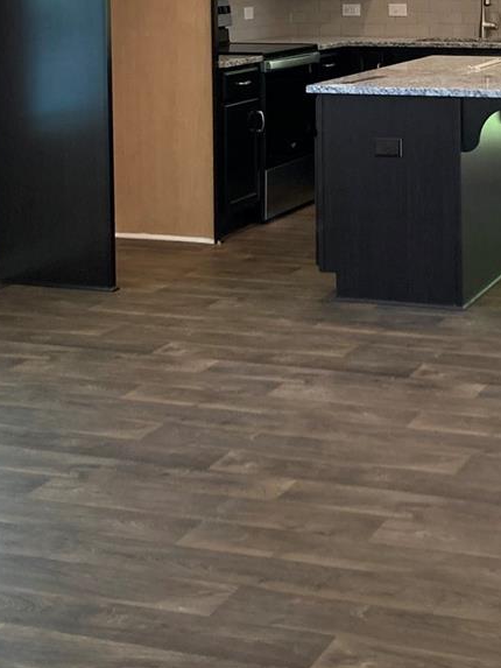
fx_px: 1447
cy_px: 17
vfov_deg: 24.9
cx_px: 396
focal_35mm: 75
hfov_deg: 19.5
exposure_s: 1/120
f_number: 1.8
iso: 80
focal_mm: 3.99
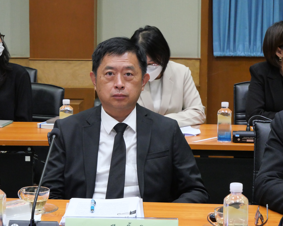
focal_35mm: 107
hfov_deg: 17.9
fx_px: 896
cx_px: 129
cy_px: 113
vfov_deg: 14.4
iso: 3200
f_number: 5.6
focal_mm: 46
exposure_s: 1/80
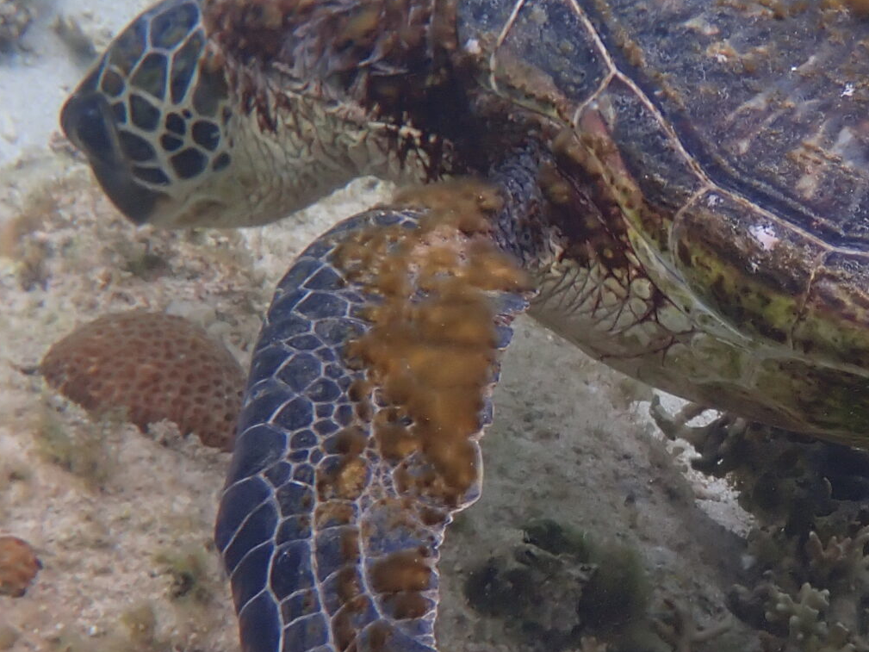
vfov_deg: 10.8
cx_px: 731
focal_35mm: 137
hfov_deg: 14.3
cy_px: 263
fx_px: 3440
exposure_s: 1/125
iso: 100
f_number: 4.5
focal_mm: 9.65
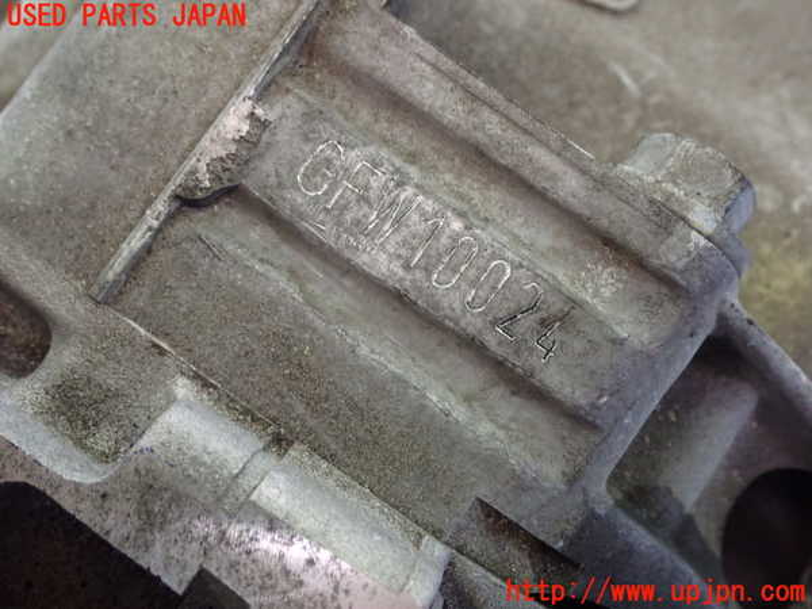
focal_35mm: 41
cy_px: 304
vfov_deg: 35.1
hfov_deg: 45.8
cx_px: 406
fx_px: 962
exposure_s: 1/20
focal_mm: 7.31
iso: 800
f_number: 2.8
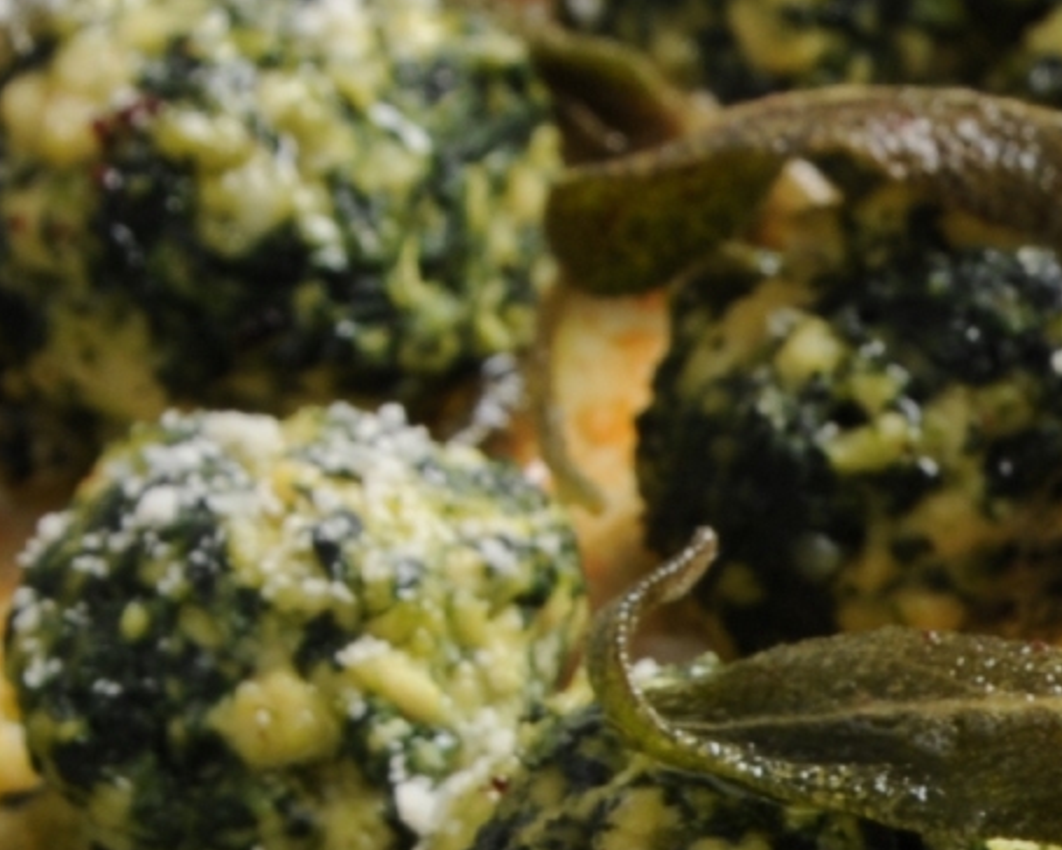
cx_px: 1769
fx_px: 17381
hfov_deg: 3.5
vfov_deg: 2.8
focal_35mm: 553
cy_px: 1061
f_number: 13
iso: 400
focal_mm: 112
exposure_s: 1/125
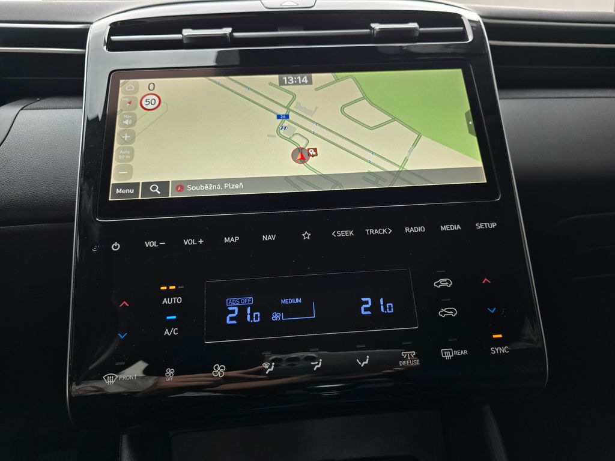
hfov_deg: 73.9
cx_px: 308
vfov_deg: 58.9
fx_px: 409
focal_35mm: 23
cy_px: 230
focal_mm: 6.3
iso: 100
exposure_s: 1/180
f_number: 1.7
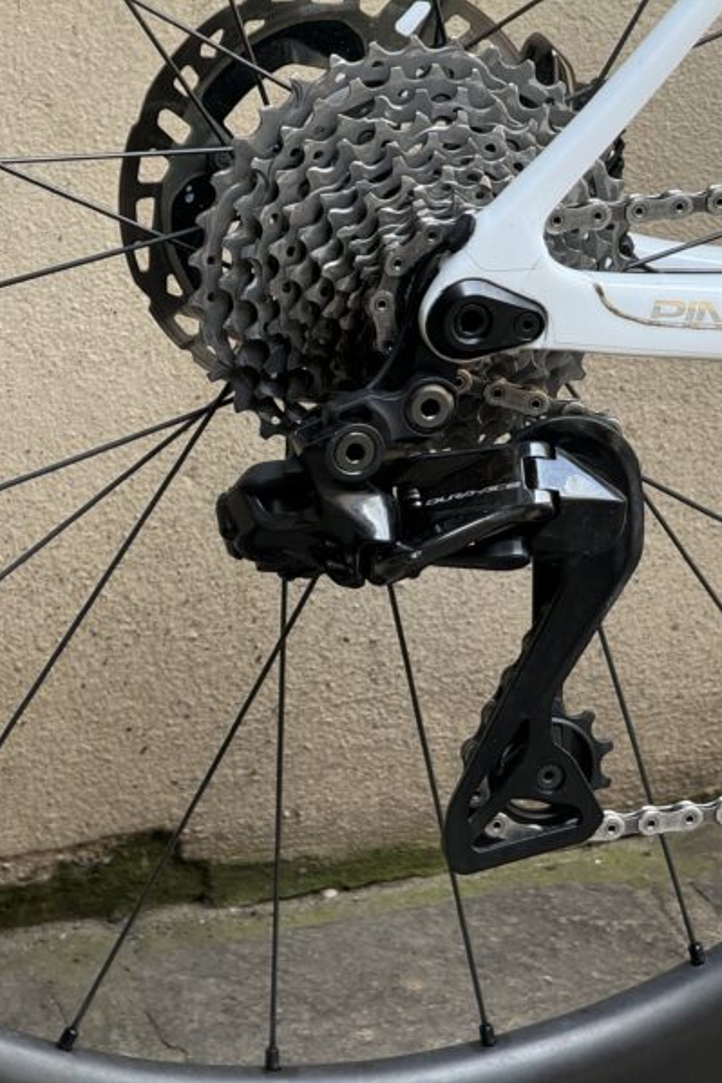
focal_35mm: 167
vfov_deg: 12.3
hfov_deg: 8.2
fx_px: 5021
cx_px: 480
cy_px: 542
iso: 50
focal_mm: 15.66
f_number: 2.8
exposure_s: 1/116
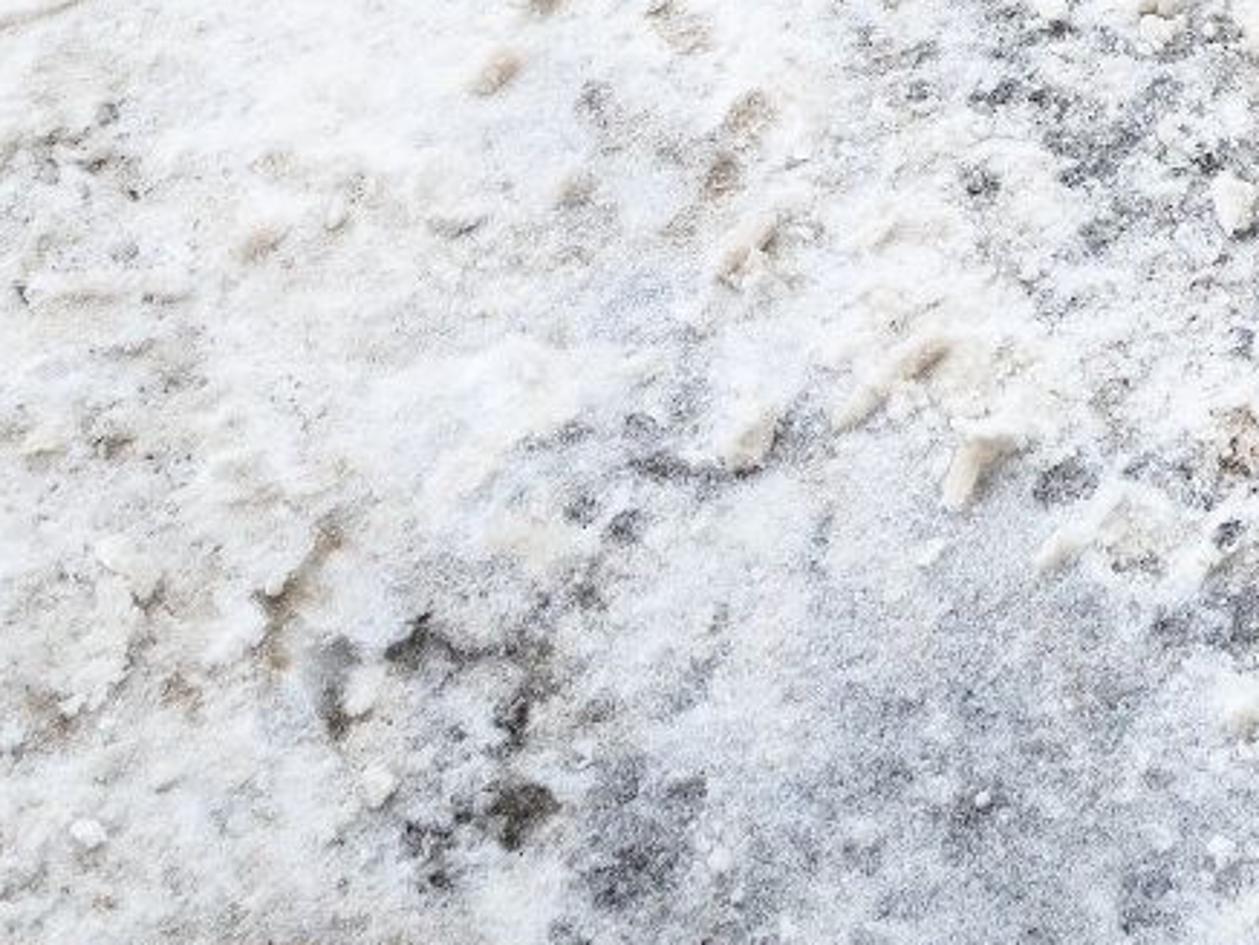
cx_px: 990
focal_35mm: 110
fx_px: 4001
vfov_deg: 12.3
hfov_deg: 17.7
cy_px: -748
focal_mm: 15
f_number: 7.1
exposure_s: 1/500
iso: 200
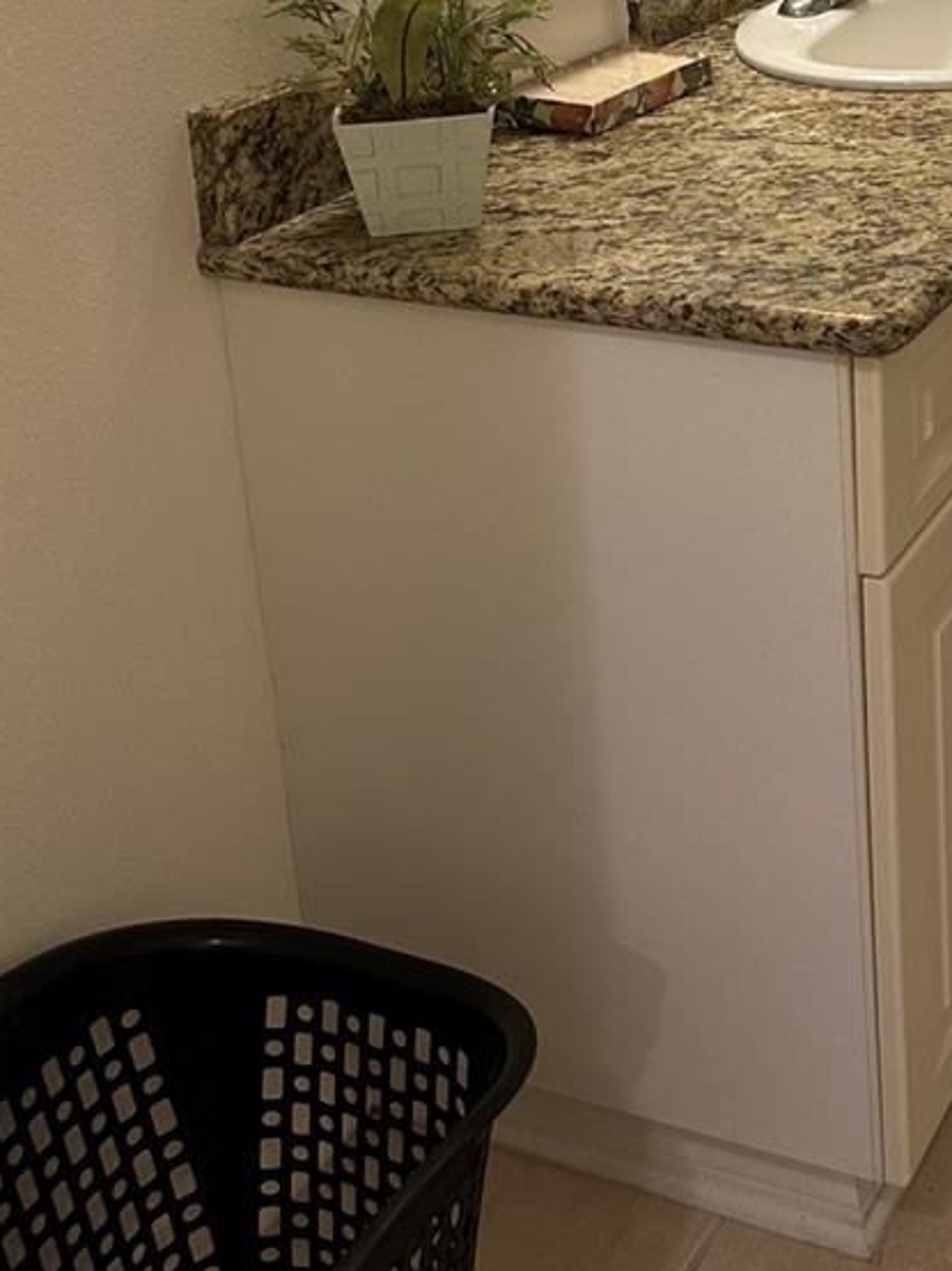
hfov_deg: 26.1
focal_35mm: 52
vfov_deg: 33.8
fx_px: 1908
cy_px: 18
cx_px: 1019
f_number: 1.78
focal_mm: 6.86
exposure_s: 1/60
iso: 160
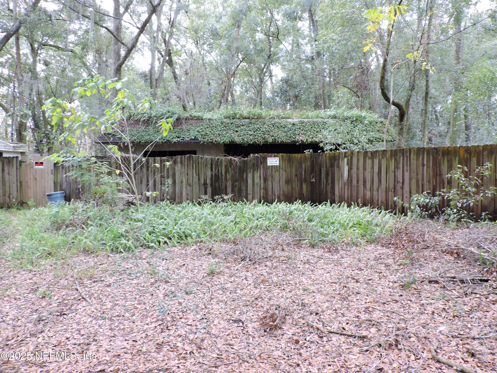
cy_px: 186
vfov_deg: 56.8
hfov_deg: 71.6
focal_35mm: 24
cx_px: 248
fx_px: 345
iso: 250
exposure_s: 1/30
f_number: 3.7
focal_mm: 4.3
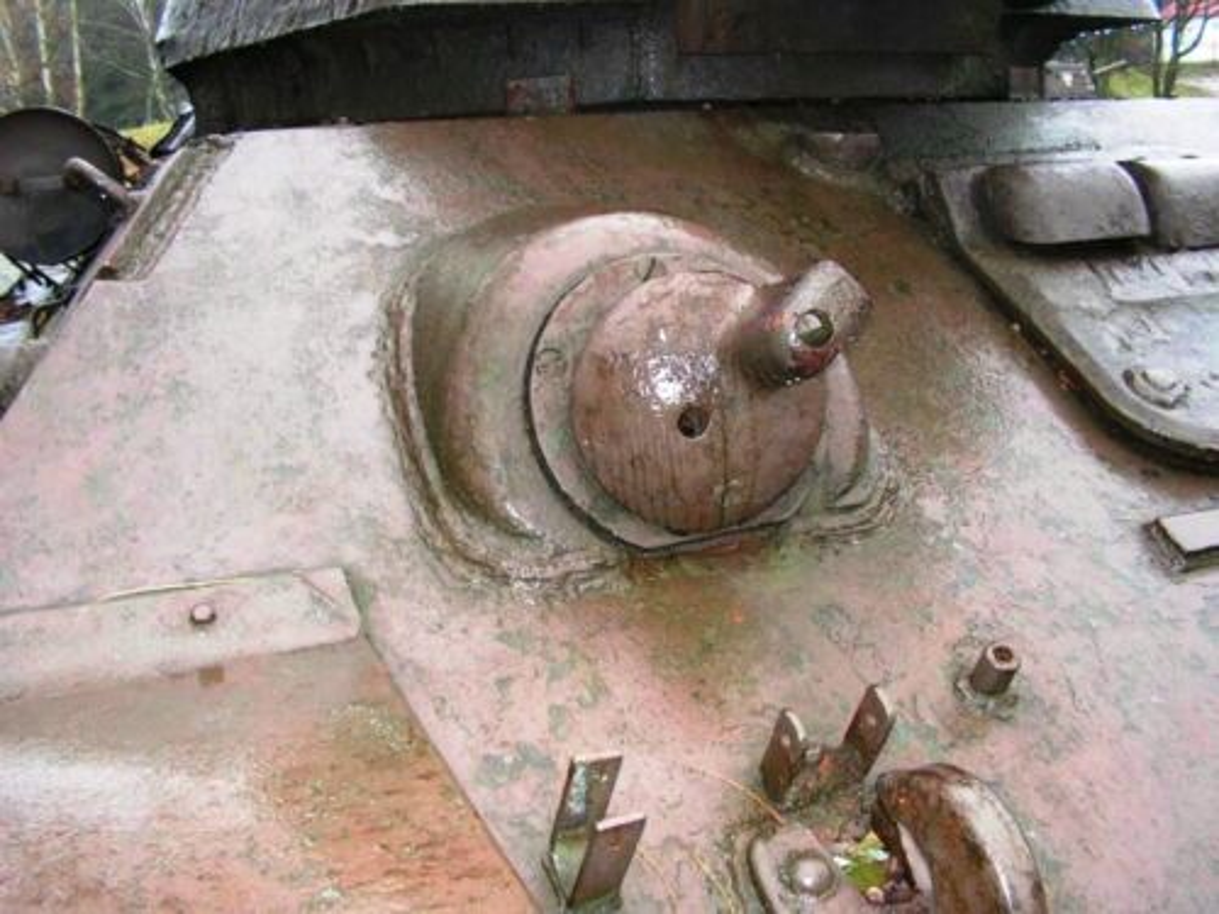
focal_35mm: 36
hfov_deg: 51.4
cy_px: 457
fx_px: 1268
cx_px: 610
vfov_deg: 39.7
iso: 125
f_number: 3.2
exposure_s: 1/40
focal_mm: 6
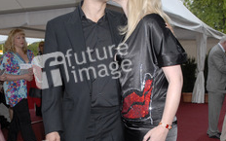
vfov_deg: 22.0
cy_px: 115
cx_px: 111
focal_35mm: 58
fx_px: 357
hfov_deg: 35.1
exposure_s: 1/160
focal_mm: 22
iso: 640
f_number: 6.3
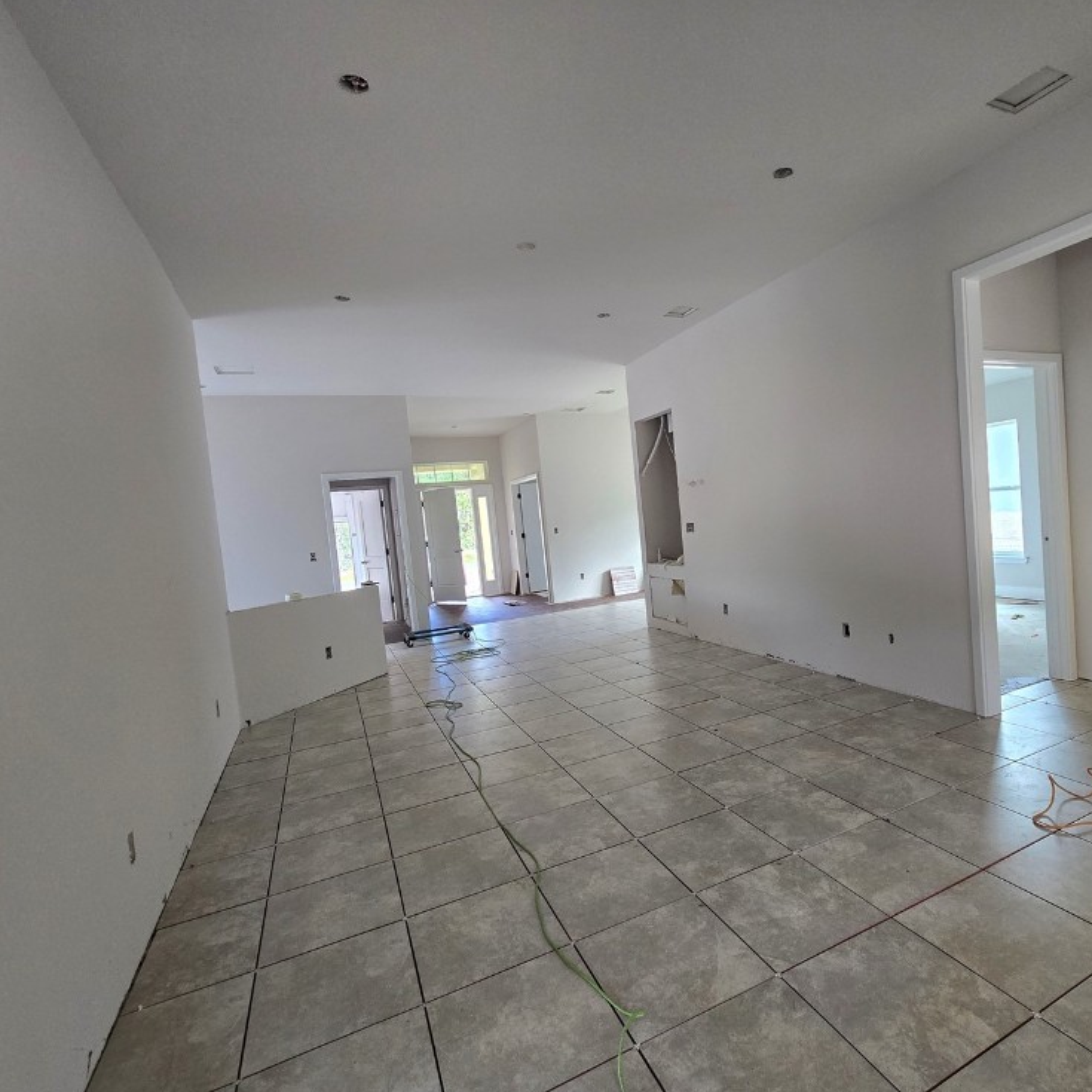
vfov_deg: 87.4
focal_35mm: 16
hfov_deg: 86.8
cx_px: 630
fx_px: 571
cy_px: 553
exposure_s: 1/60
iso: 200
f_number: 2.2
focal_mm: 2.2
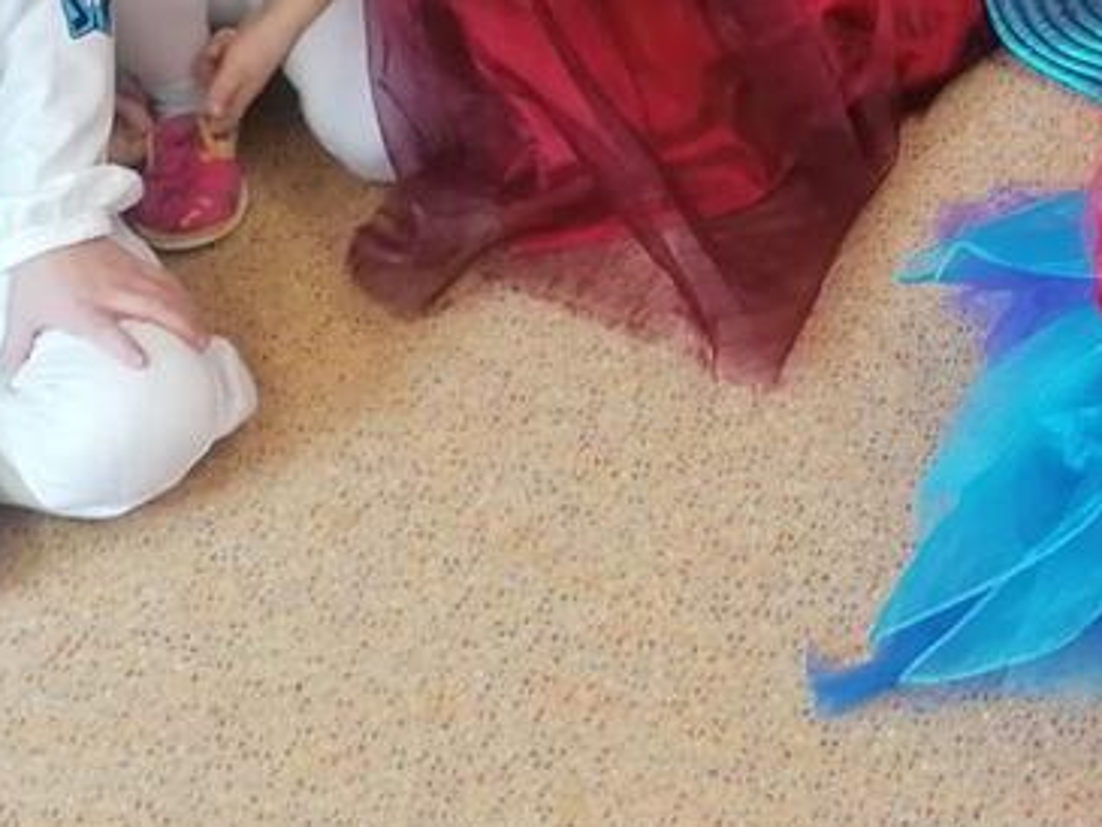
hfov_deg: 17.9
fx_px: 3153
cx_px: 1606
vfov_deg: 14.2
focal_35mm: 99
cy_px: -323
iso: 100
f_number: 1.8
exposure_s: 1/50
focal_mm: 4.75
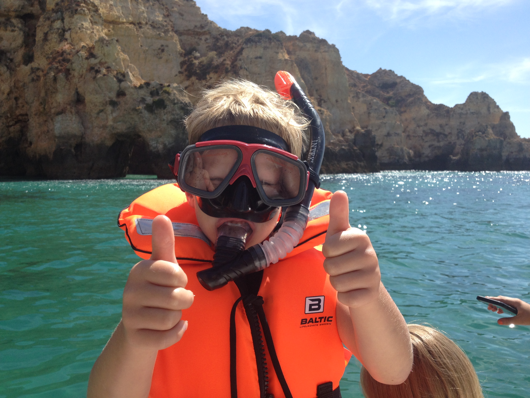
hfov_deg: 52.6
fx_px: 536
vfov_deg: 40.7
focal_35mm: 35
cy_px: 199
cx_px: 265
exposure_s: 1/1623
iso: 50
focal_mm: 4.28
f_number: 2.4
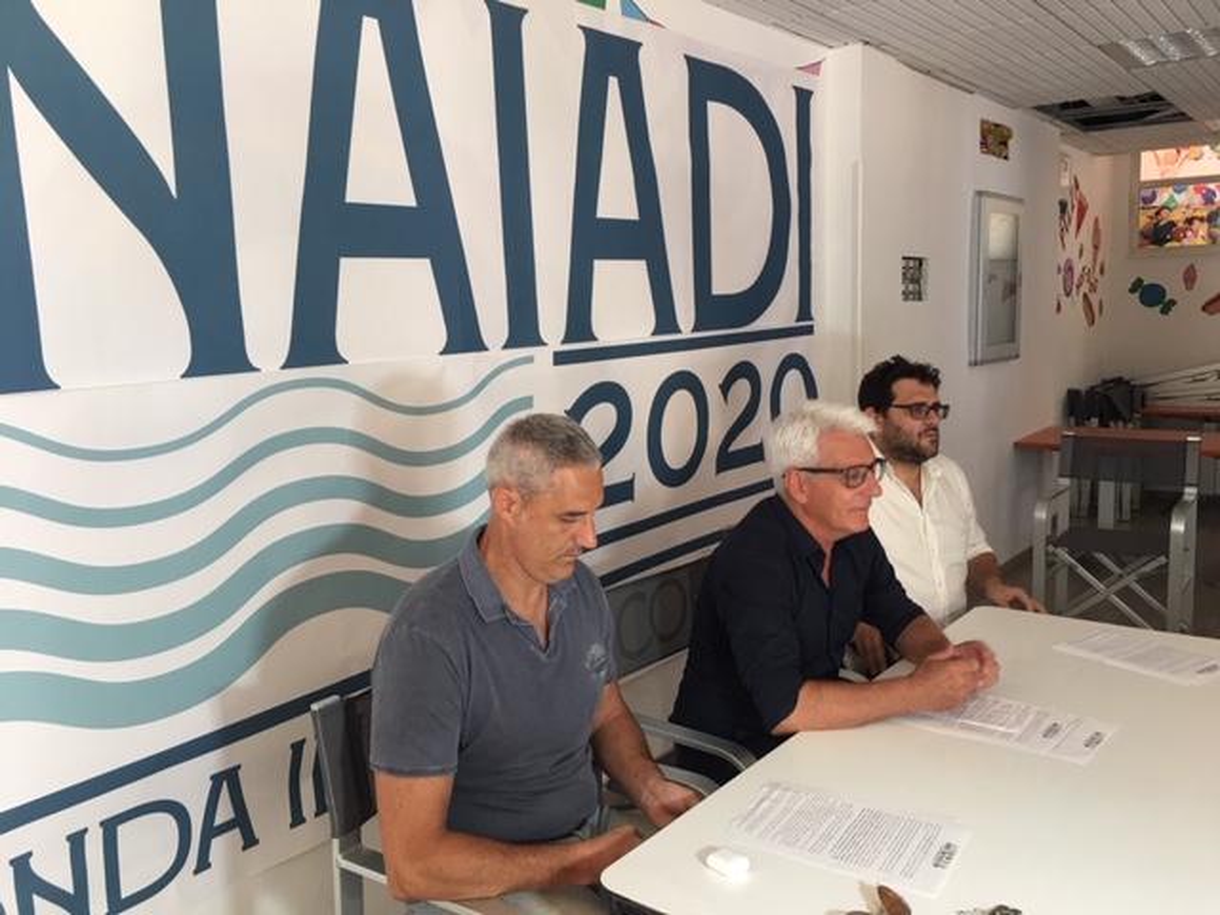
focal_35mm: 29
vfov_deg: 48.2
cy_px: 458
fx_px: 1022
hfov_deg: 61.7
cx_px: 610
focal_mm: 4.15
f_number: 2.2
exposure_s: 1/17
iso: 40
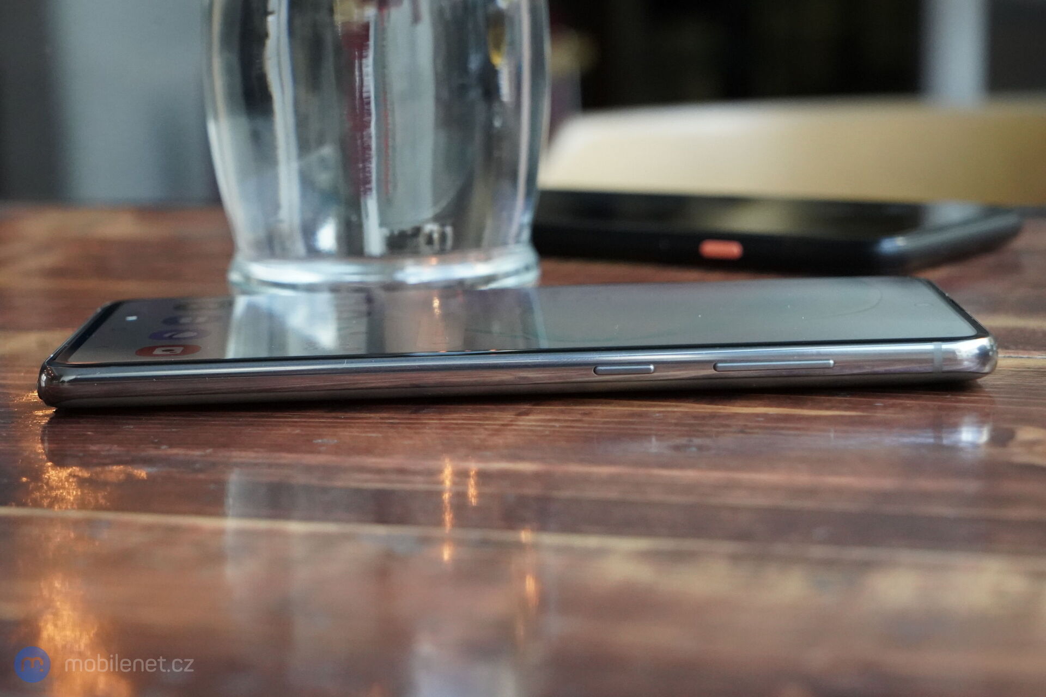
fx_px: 2034
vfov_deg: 19.5
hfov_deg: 28.8
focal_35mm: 70
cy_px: 348
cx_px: 523
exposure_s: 1/320
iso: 8000
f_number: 9
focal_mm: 70
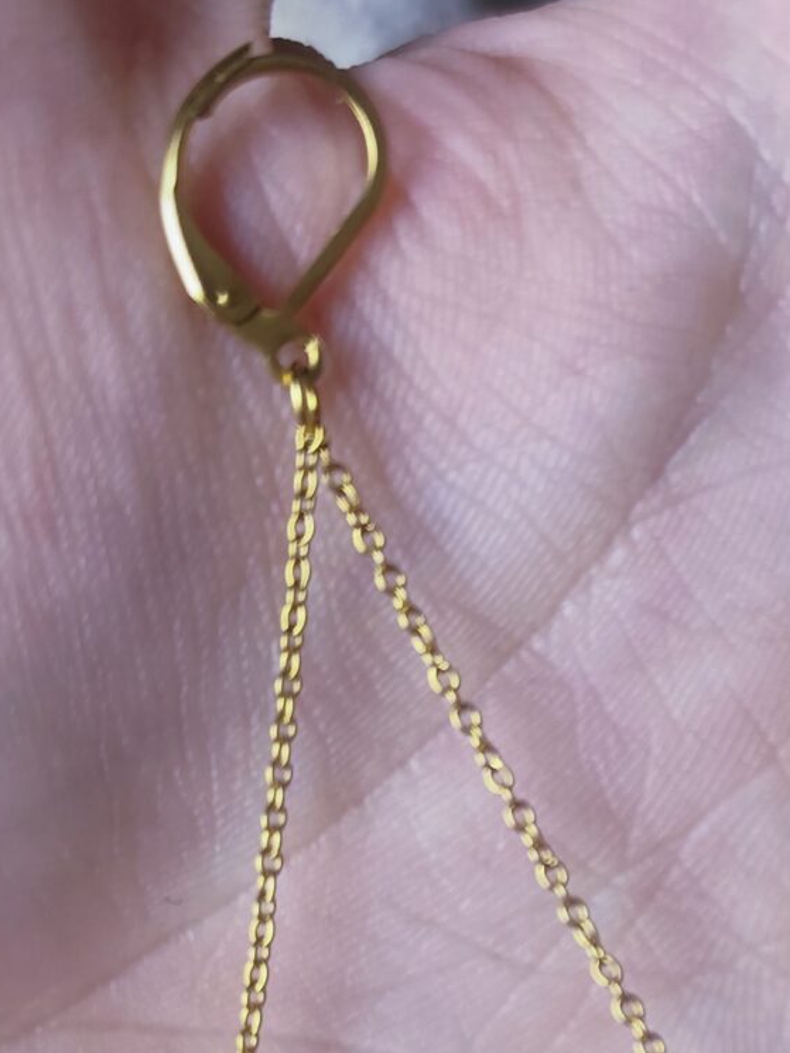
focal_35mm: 79
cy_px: 940
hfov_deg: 18.1
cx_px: 845
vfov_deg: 24.1
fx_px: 2403
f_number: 1.65
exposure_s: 1/100
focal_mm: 6.19
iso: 250
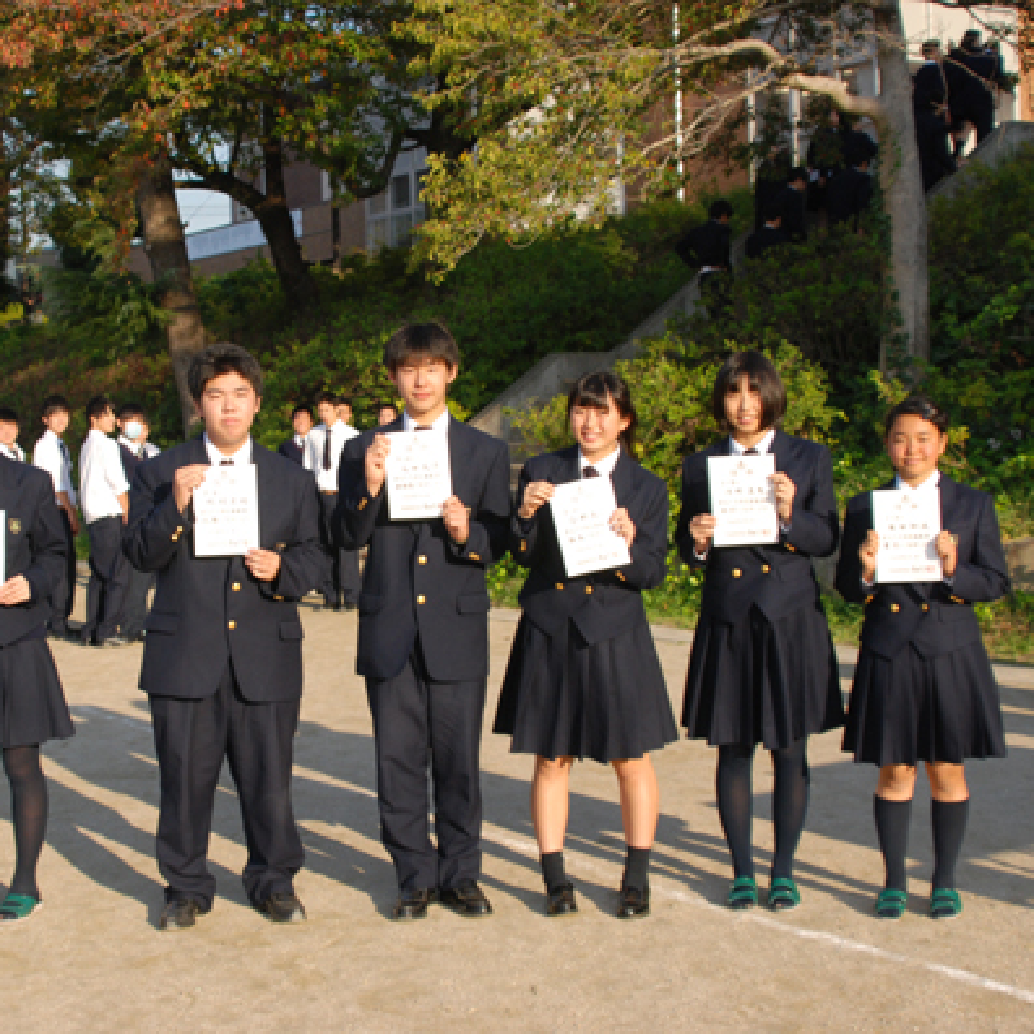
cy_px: 513
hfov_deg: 31.5
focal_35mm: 54
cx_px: 391
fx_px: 1825
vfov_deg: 31.6
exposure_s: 1/1250
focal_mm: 28
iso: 400
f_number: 5
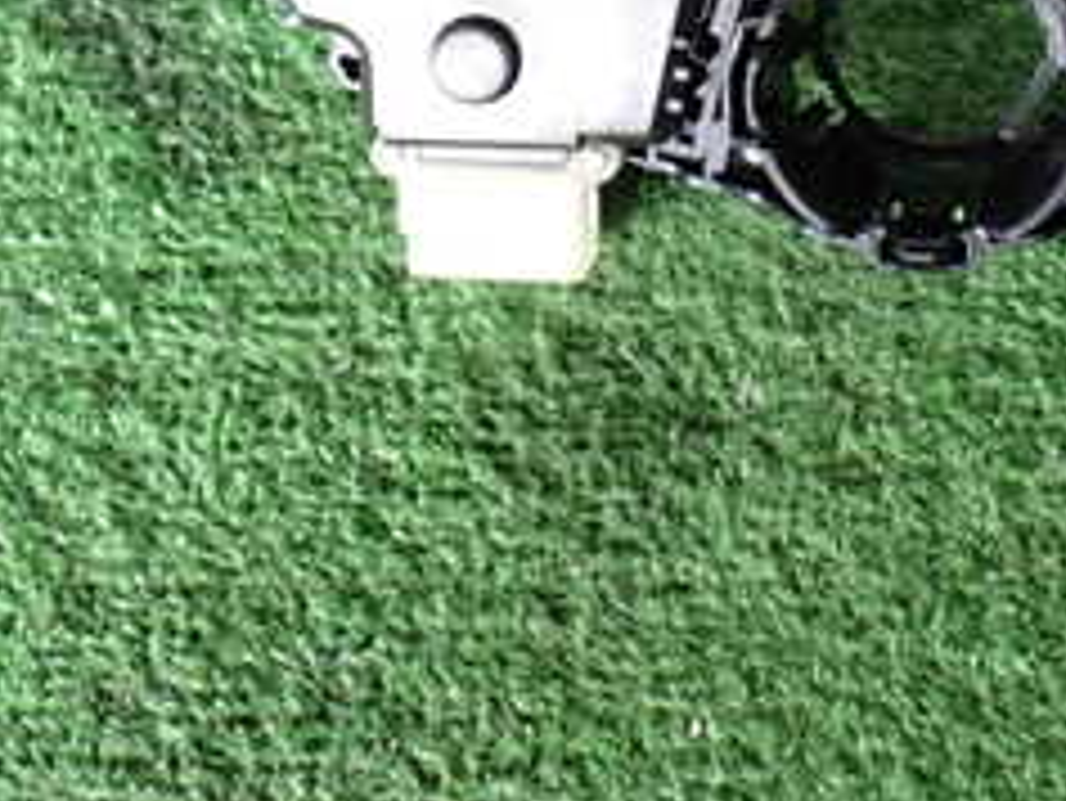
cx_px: 981
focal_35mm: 81
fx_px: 2496
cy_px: -50
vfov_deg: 17.7
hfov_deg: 23.4
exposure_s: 1/60
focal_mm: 5.79
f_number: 2.4
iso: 200
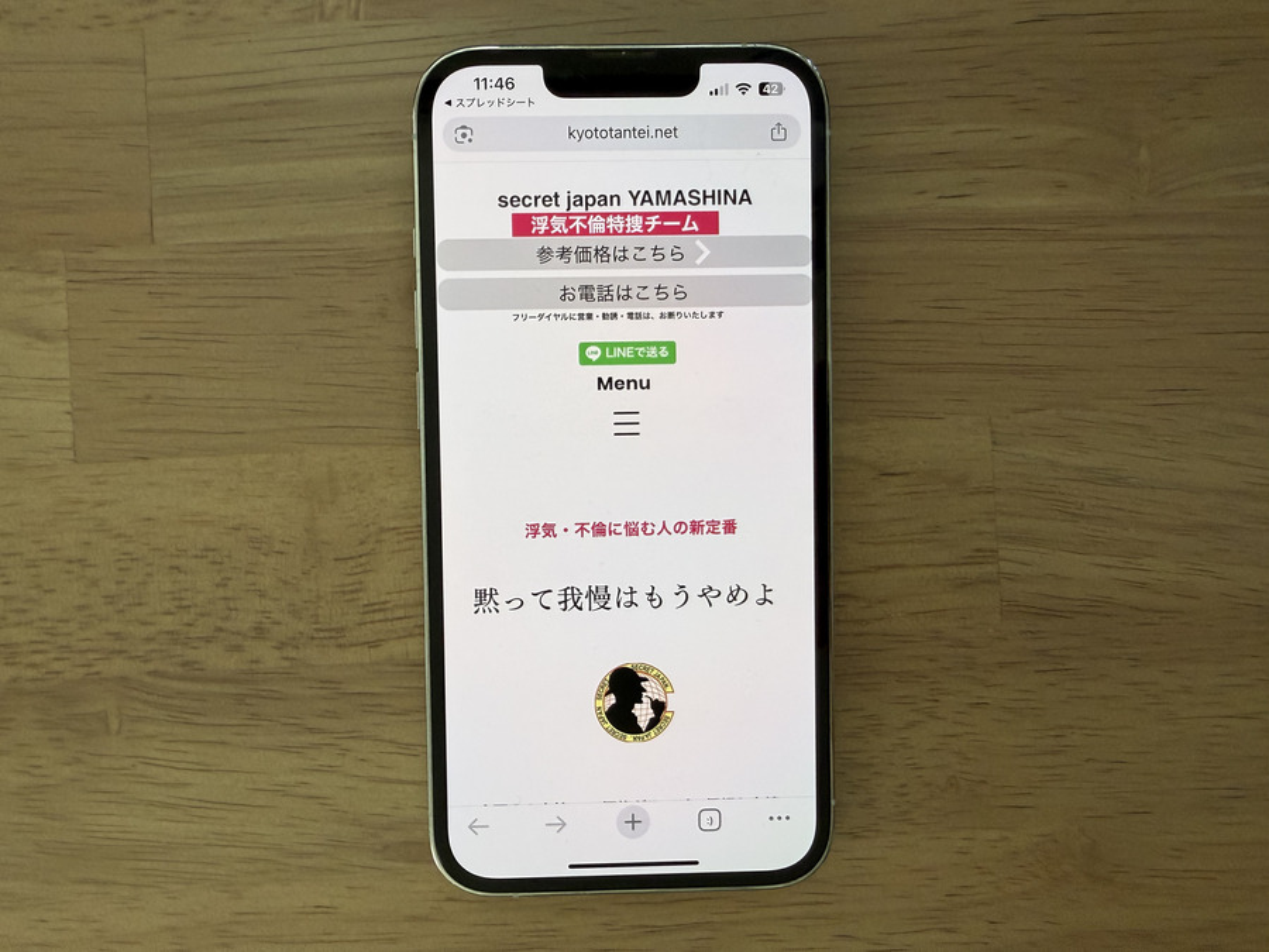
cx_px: 634
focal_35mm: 24
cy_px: 476
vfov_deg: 56.8
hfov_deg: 71.6
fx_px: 880
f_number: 2.2
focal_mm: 2.22
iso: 200
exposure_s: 1/120
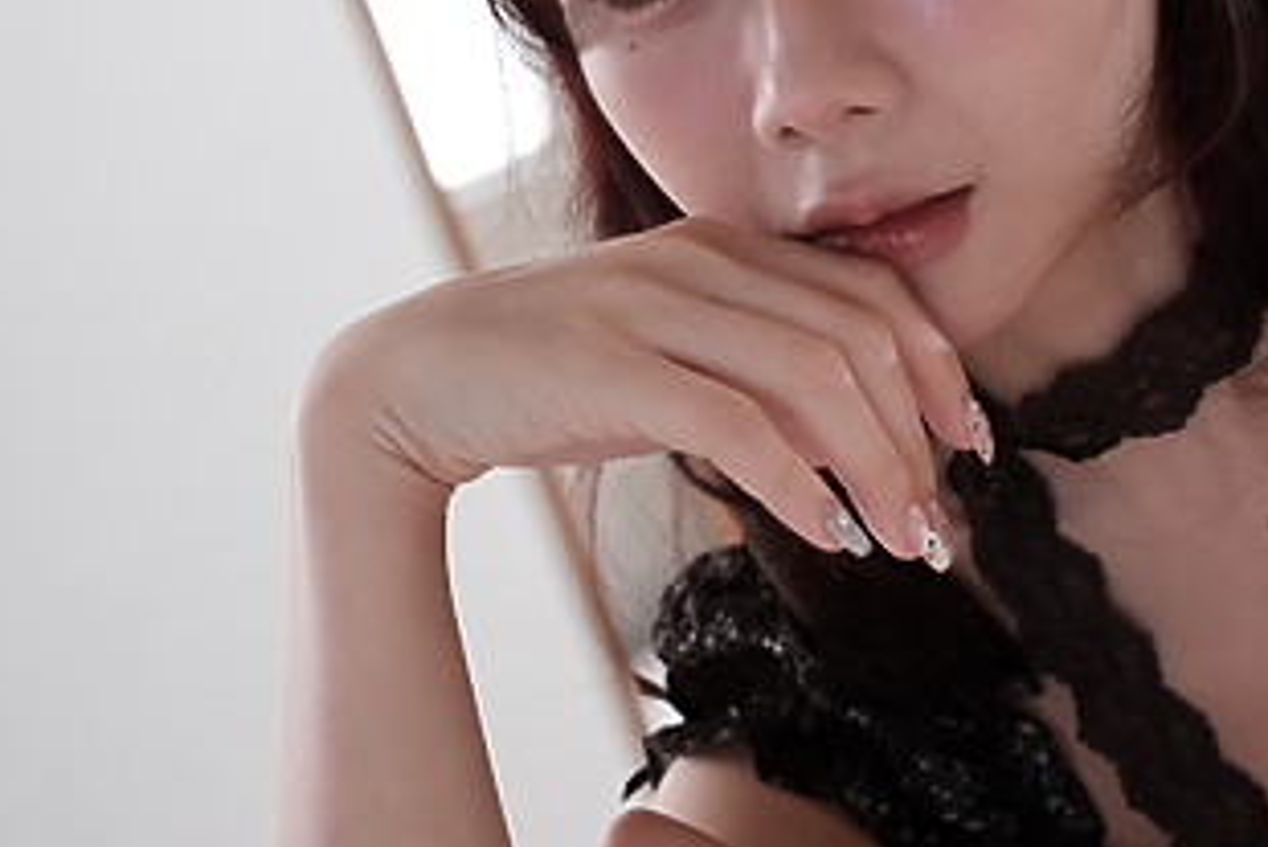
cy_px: 209
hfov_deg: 22.3
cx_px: 1243
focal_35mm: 88
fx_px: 3101
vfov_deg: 15.5
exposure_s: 1/80
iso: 1600
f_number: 2.8
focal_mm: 23
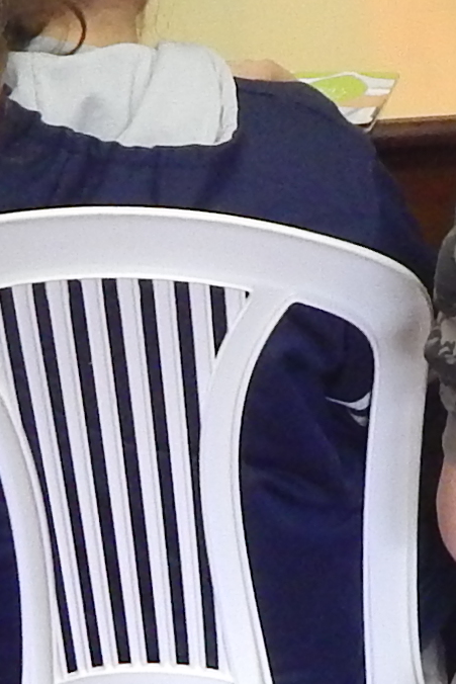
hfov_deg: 8.1
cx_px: 815
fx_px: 3095
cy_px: 302
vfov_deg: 12.6
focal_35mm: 163
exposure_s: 1/30
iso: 400
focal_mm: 4
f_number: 3
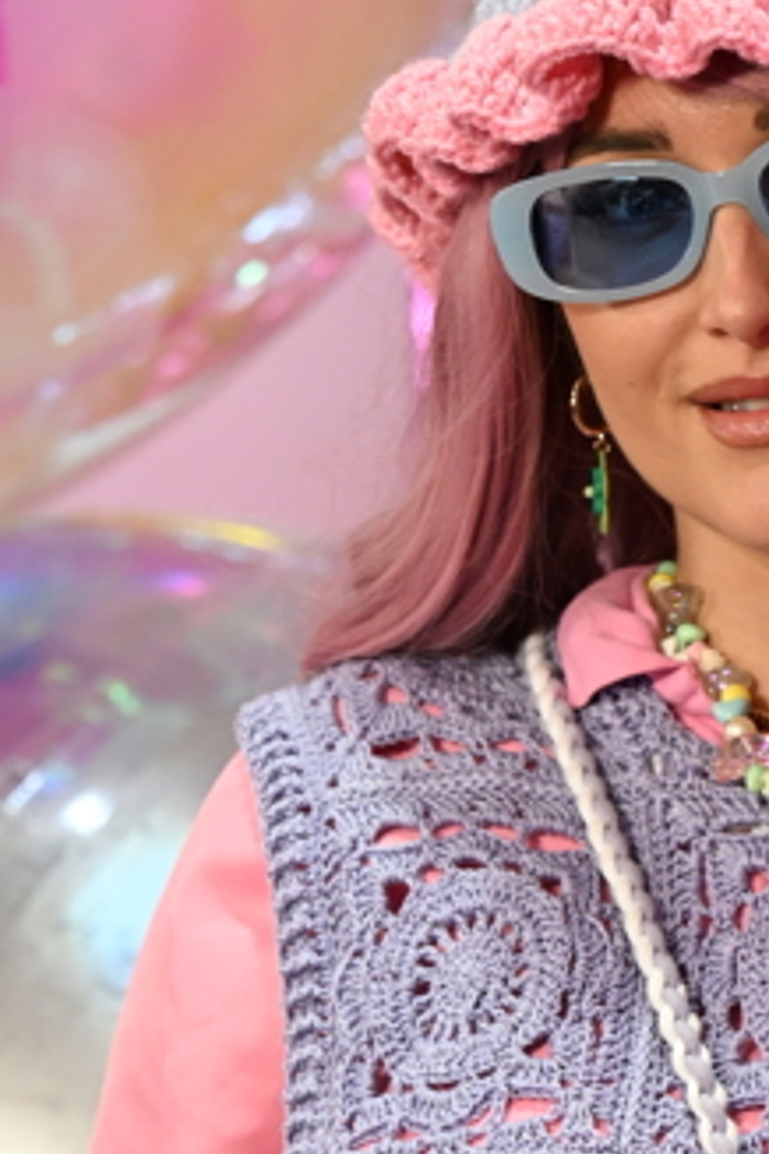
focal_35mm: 475
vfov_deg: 4.3
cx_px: 811
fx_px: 15219
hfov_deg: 2.9
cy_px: 1428
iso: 2000
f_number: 3.5
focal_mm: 150
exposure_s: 1/500
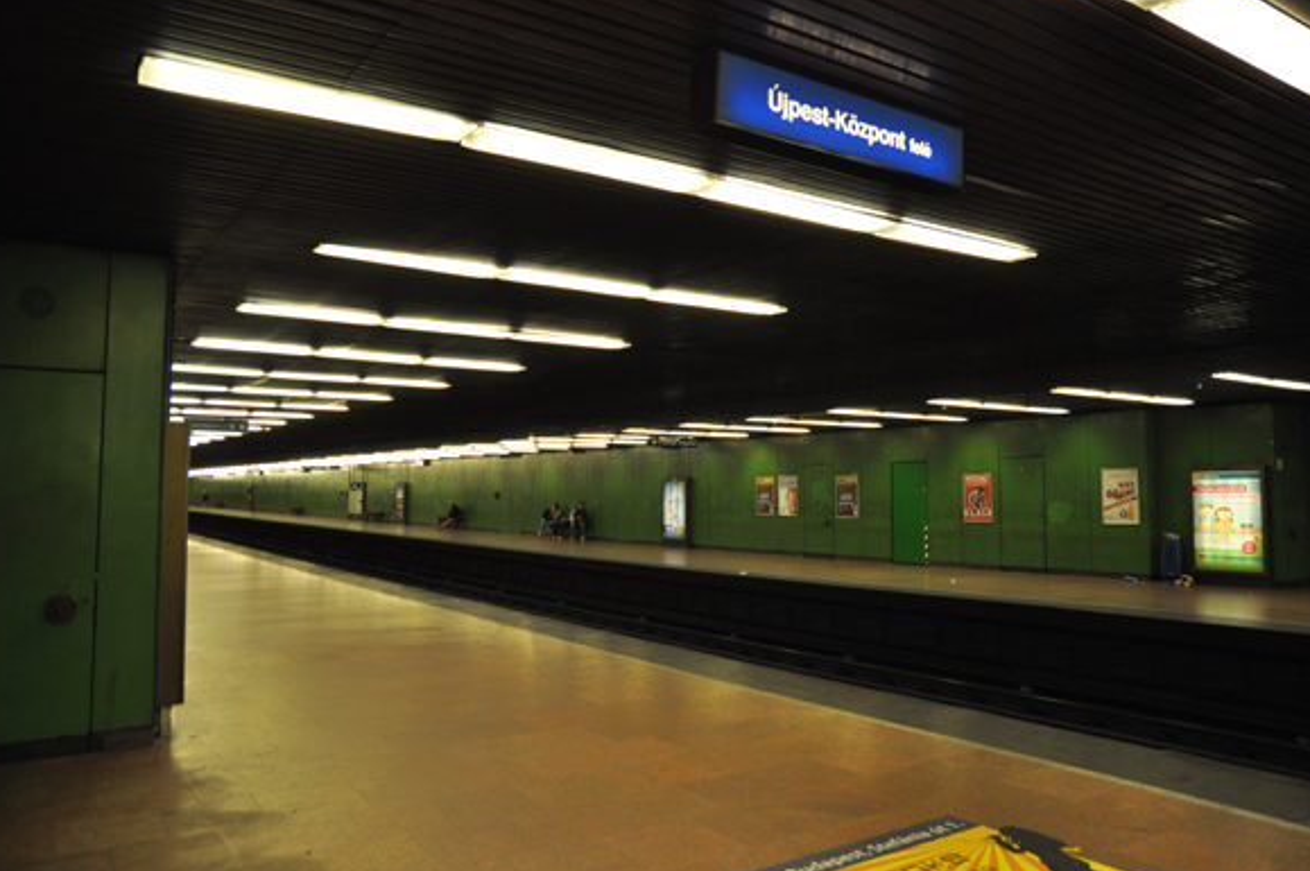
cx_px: 652
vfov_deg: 48.6
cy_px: 428
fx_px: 964
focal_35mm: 27
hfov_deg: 68.4
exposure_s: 1/60
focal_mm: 17
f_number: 4
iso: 800
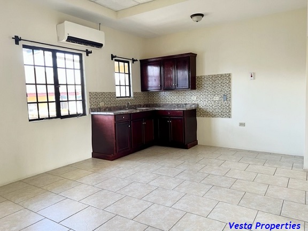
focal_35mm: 26
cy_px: 116
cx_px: 154
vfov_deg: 53.1
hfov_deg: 67.3
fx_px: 231
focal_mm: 5.7
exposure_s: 1/60
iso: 125
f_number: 1.5
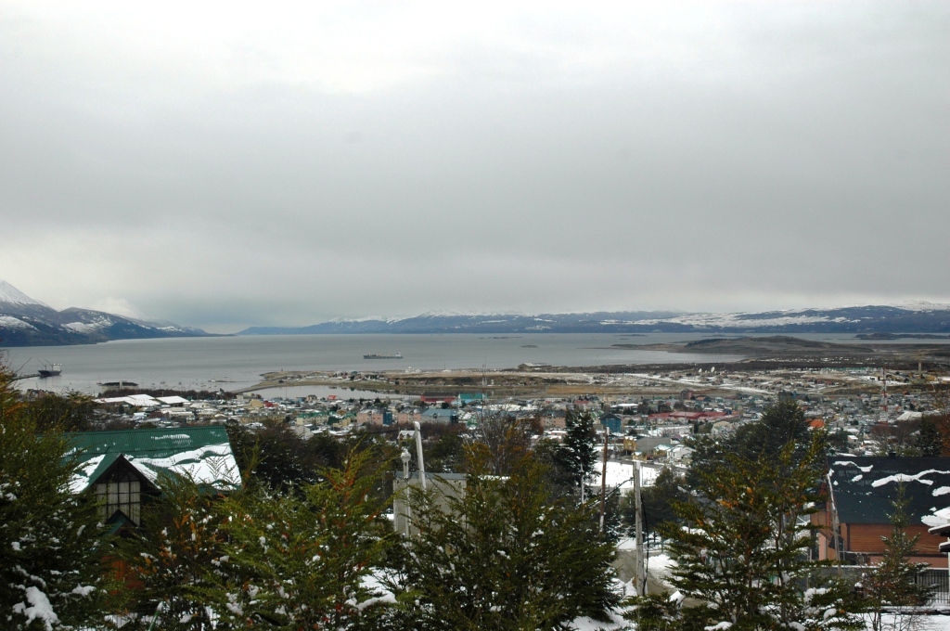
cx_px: 475
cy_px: 316
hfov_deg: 45.0
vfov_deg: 30.8
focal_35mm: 44
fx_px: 1146
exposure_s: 1/200
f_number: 7.1
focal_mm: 29
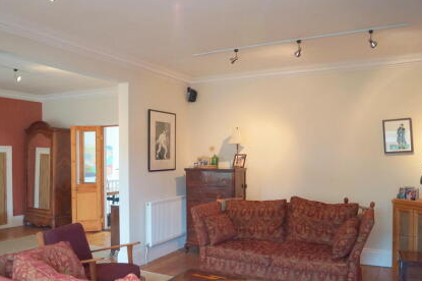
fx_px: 363
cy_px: 158
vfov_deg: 42.2
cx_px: 190
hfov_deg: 60.2
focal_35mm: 31
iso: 800
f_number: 4
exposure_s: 1/60
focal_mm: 18
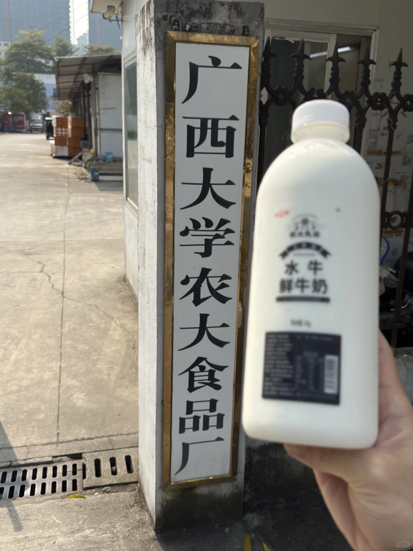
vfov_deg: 52.6
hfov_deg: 40.7
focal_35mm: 35
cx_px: 206
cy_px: 276
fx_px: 557
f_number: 1.78
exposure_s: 1/6024
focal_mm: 6.76
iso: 100
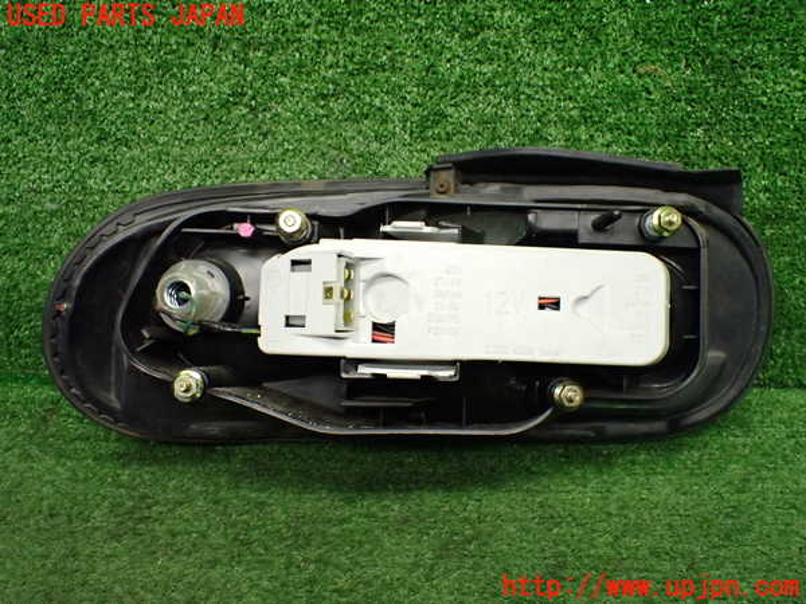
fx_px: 699
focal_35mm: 30
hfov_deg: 60.0
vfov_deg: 46.8
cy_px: 302
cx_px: 403
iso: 500
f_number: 2.3
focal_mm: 5.4
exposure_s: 1/125
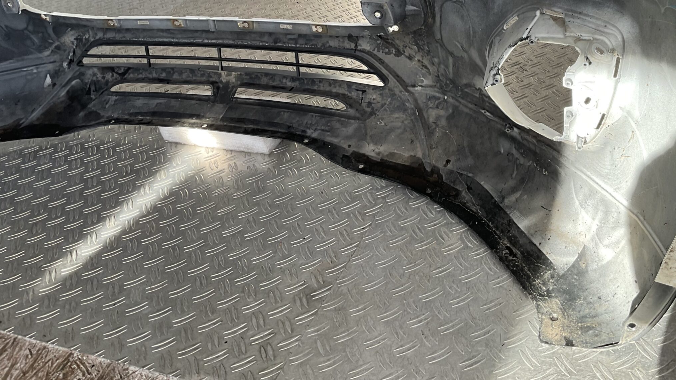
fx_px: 717
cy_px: 64
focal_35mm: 40
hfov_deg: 50.0
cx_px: 422
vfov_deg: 28.9
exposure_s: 1/109
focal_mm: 3
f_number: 1.8
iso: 16
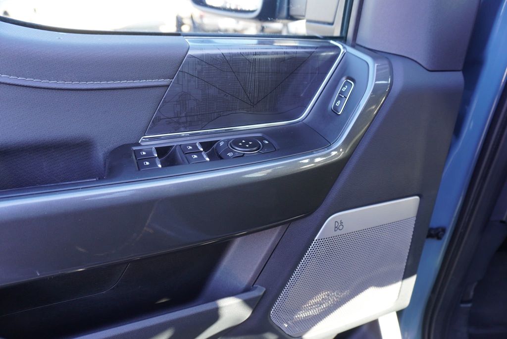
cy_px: 170
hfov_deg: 73.7
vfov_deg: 53.2
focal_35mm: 24
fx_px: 338
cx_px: 254
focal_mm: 16
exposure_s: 1/60
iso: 320
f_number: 4
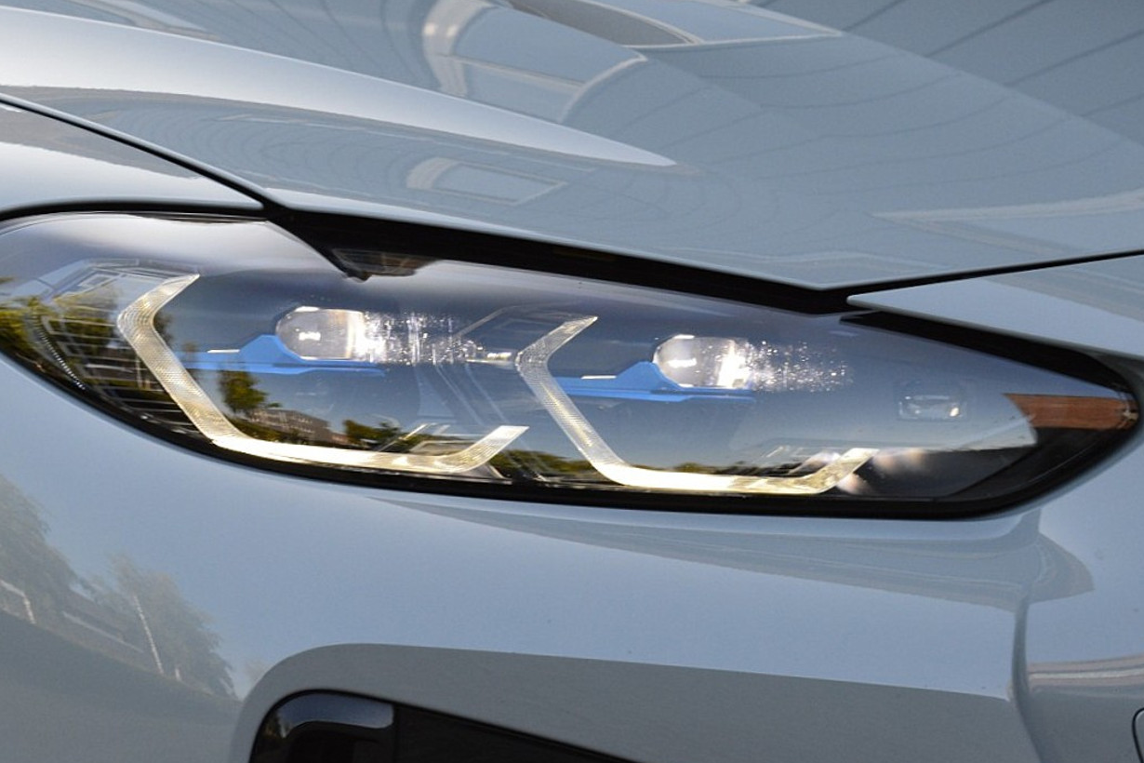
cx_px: 446
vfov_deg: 10.6
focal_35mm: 129
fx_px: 4092
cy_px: 382
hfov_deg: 15.9
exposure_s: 1/125
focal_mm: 55
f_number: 9
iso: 400
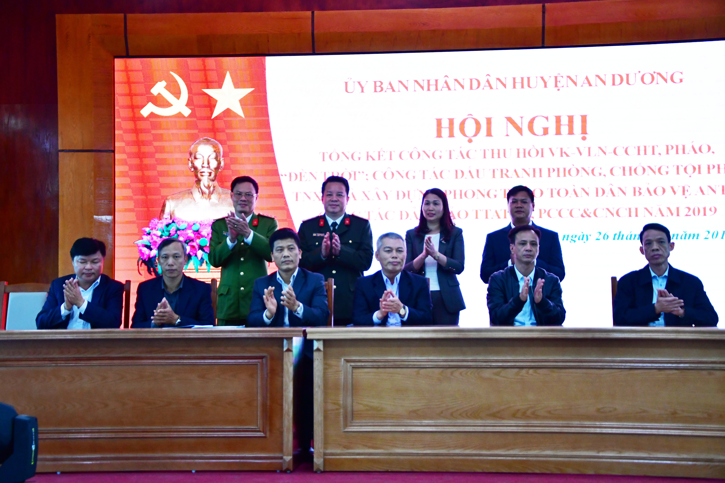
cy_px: 242
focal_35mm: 57
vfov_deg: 23.8
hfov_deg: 35.1
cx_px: 362
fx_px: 1148
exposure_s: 1/200
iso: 2500
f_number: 4.5
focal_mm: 38
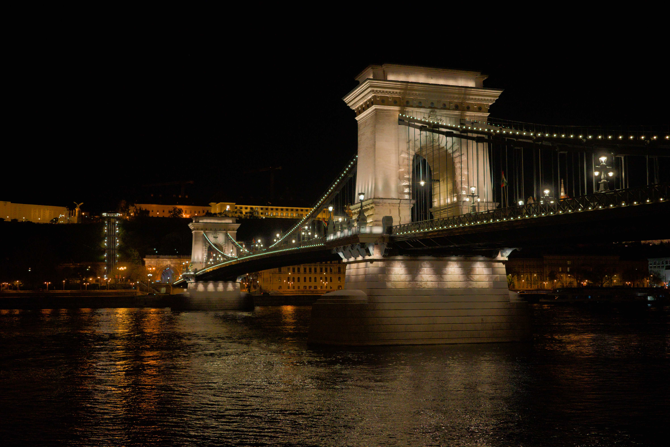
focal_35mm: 40
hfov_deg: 48.5
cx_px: 335
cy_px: 224
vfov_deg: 33.4
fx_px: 744
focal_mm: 26
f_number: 2.8
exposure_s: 1/60
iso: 2000
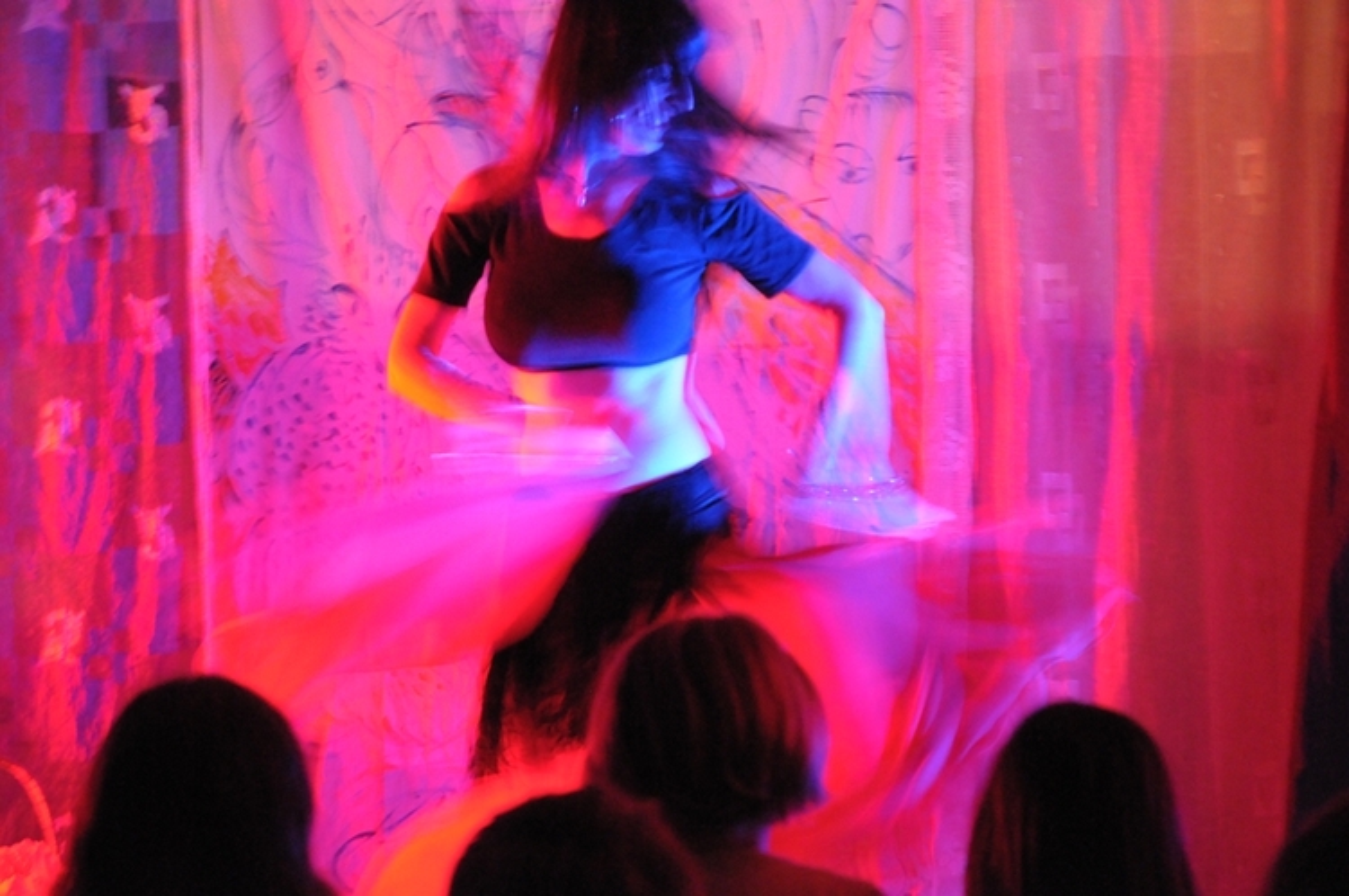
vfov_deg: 10.7
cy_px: 448
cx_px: 674
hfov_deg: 16.1
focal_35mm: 128
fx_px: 4771
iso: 3200
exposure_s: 1/8
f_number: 5.6
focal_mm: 85
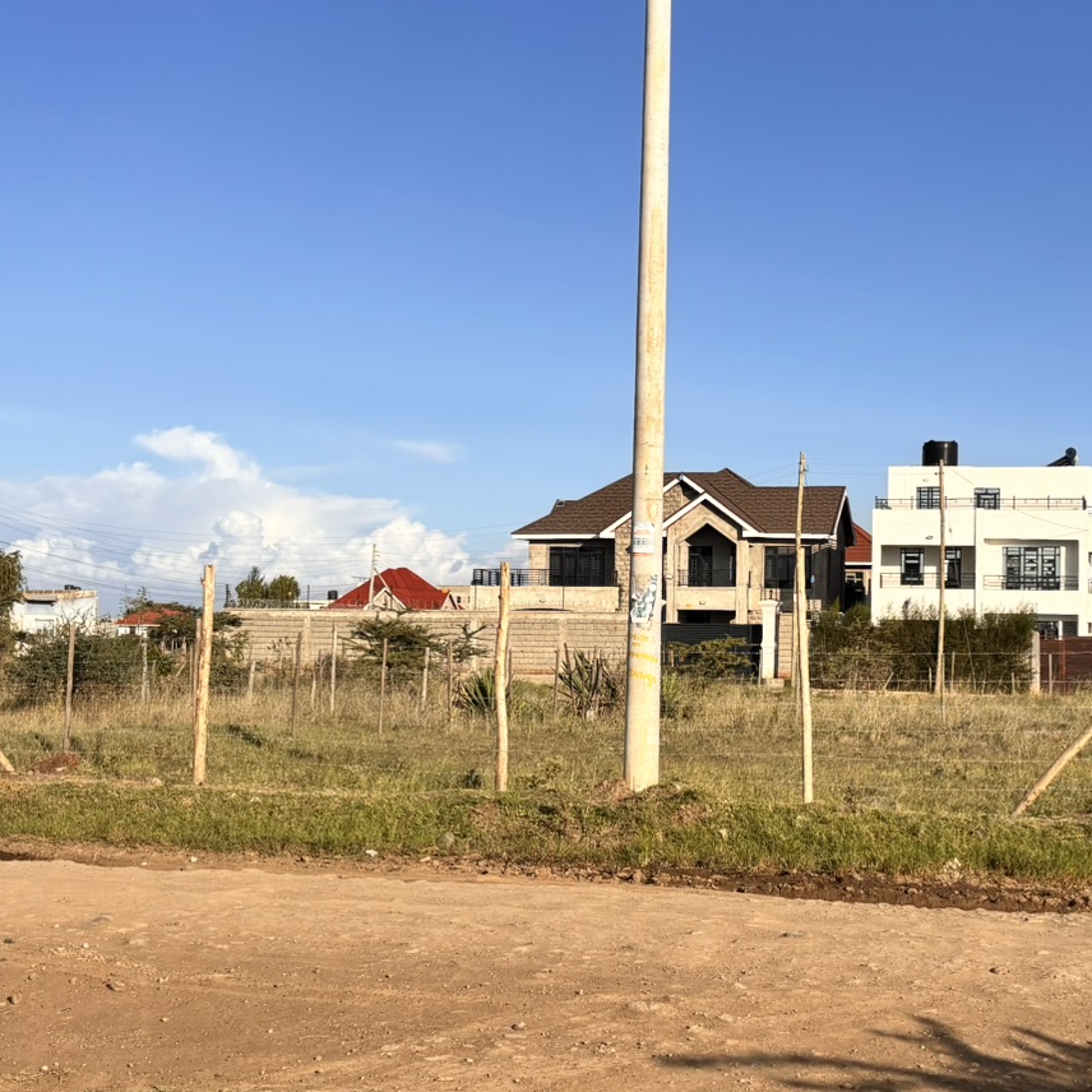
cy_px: 546
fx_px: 1963
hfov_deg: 30.9
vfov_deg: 31.1
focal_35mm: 55
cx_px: 708
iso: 50
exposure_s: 1/3650
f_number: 1.6
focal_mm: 5.96
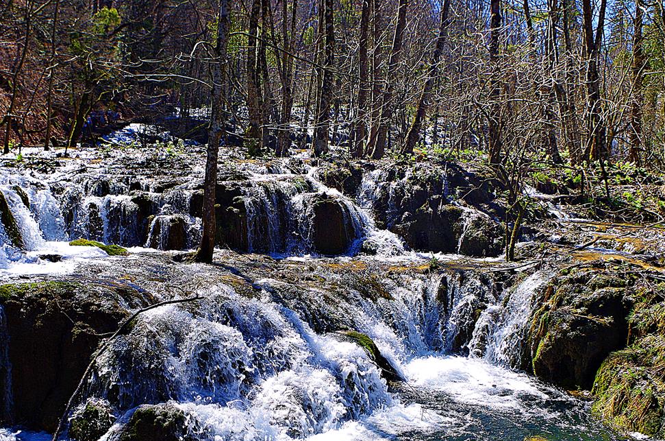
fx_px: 774
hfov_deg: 46.4
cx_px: 290
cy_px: 282
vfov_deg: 31.6
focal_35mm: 42
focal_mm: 20
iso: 100
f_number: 5.6
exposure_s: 1/200
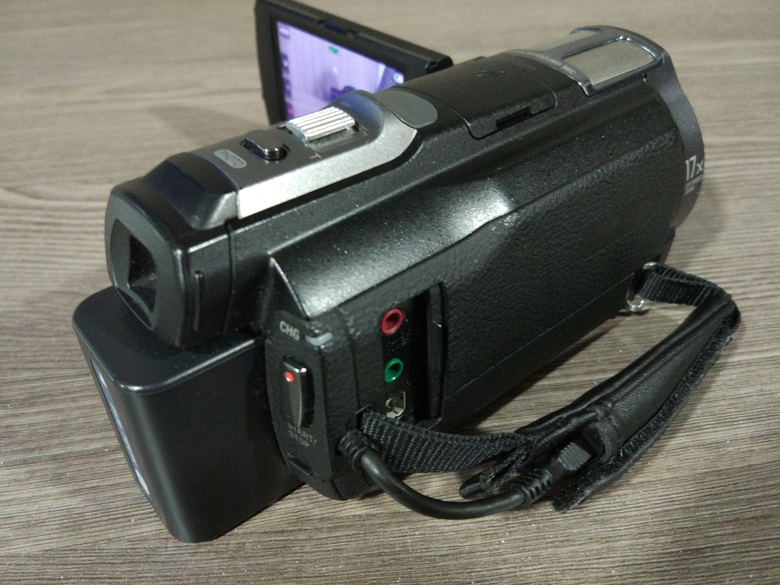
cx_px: 390
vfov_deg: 49.7
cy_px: 292
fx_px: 631
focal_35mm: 28
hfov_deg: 63.4
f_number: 2
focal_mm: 4.26
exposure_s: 1/15
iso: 1379
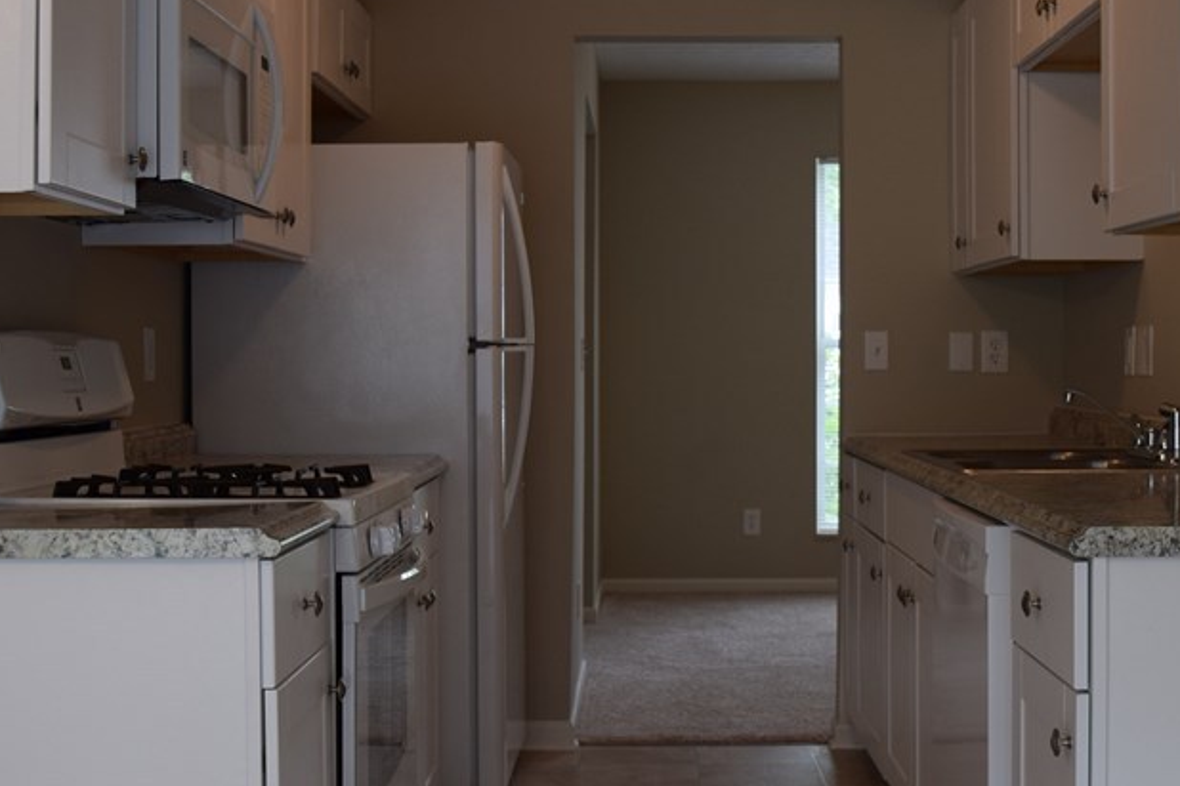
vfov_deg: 23.4
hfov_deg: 34.4
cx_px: 670
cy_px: 364
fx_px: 1901
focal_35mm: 58
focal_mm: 22
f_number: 4.5
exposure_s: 1/80
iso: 400
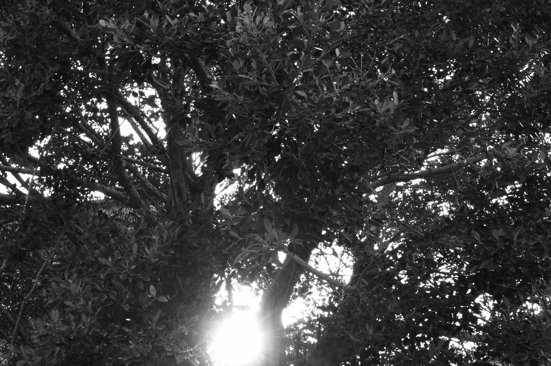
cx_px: 257
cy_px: 278
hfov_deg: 33.4
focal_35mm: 60
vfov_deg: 22.3
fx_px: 917
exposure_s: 1/80
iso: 250
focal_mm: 26
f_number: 8
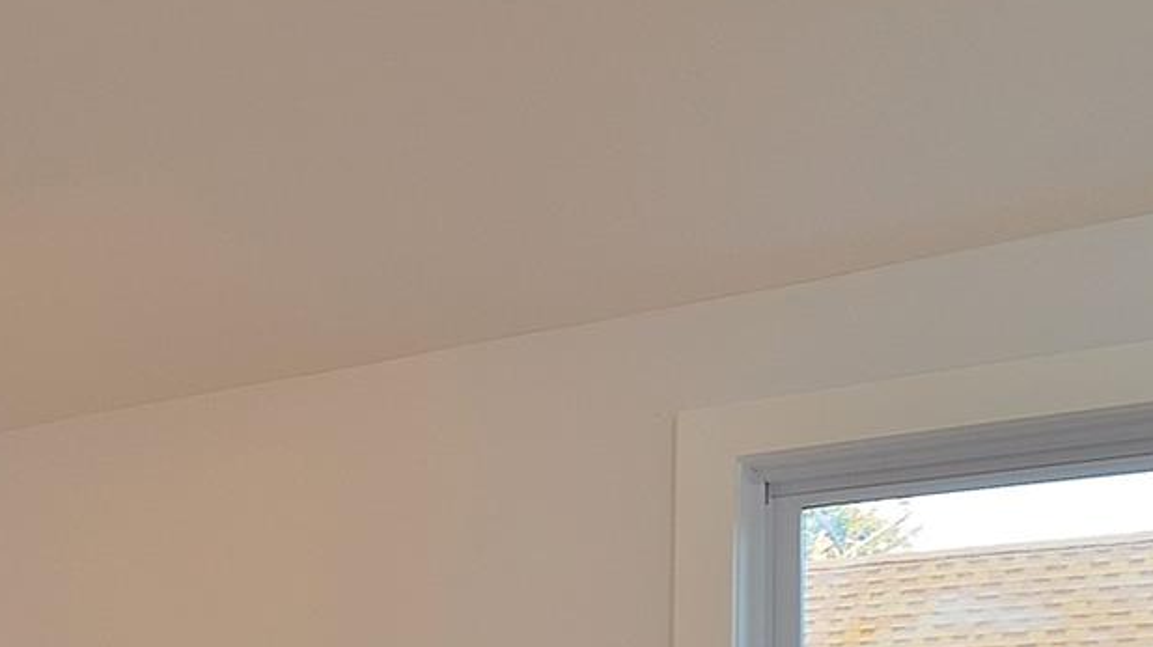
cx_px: -259
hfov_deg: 32.4
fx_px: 1589
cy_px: 794
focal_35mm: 52
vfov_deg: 21.3
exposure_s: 1/6
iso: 100
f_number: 7.1
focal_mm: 10
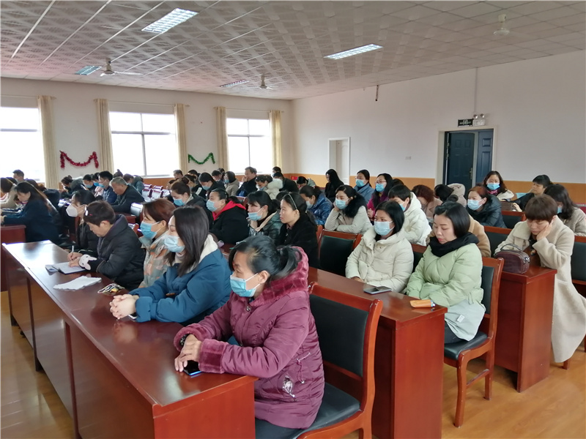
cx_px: 293
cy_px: 220
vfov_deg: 53.1
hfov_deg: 67.3
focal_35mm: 26
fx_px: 440
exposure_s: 1/33.3
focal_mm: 3.6
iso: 100
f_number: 1.8
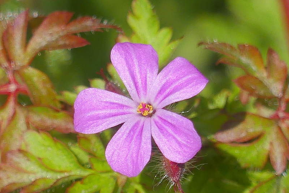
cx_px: 144
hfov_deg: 1.6
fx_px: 10054
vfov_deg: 1.1
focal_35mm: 1252
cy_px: 95
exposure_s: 1/1600
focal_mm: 108
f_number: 4
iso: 100
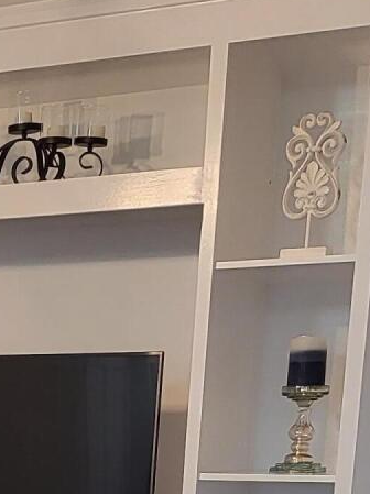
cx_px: -188
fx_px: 1527
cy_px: 803
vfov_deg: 16.3
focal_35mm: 107
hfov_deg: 13.1
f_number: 1.8
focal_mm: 5
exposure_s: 1/59
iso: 200
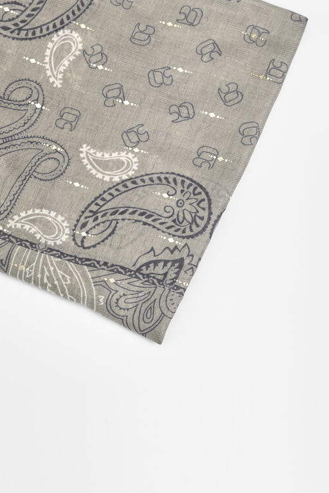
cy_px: 107
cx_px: 75
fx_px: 1083
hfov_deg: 17.2
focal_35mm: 79
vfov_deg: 25.3
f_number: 7.1
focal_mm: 50
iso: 100
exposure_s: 1/160
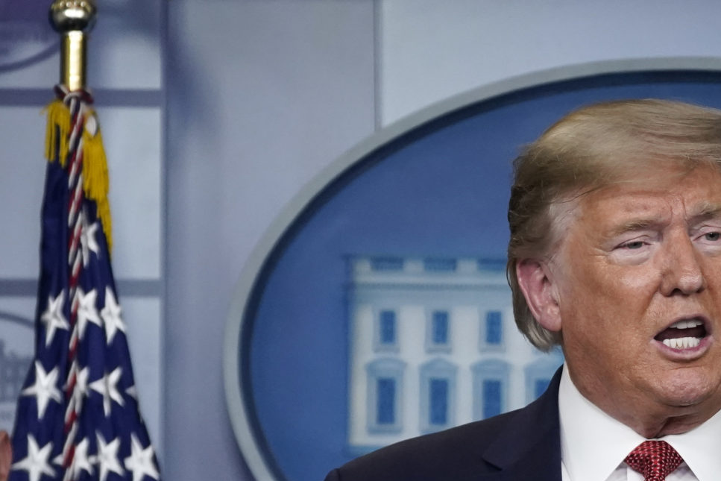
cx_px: 662
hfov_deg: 4.1
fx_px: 10075
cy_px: 469
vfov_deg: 2.7
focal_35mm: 503
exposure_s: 1/500
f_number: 5.6
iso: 3200
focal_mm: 190
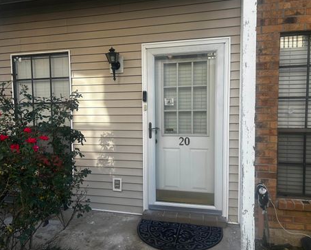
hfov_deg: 62.1
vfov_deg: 51.6
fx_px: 258
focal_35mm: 28
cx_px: 148
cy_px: 127
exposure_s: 1/611
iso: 50
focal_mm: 5.7
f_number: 1.5
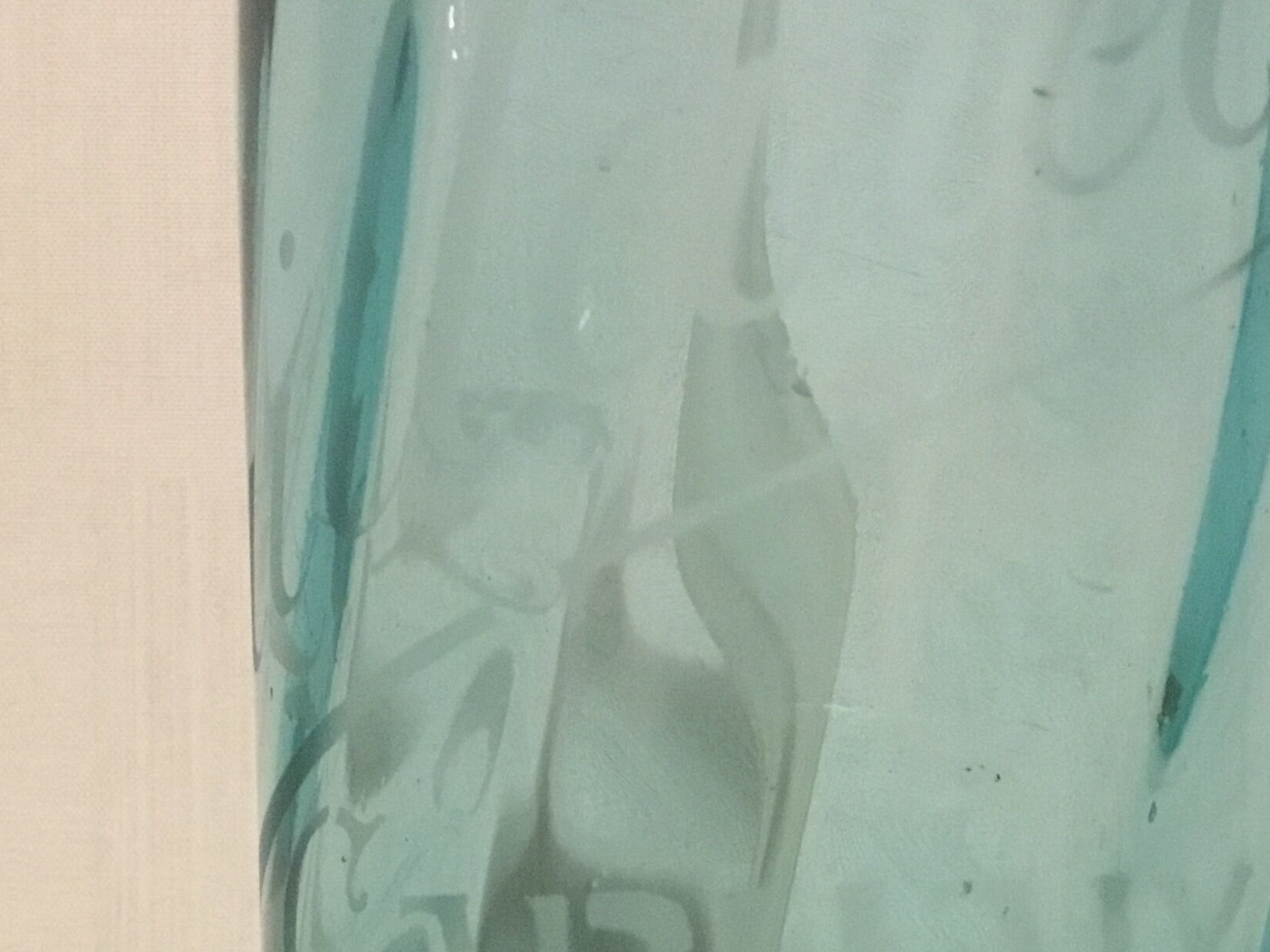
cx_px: 644
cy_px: 899
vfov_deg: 22.9
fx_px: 2275
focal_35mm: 62
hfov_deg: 31.2
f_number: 2.4
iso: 320
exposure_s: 1/17
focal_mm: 3.3
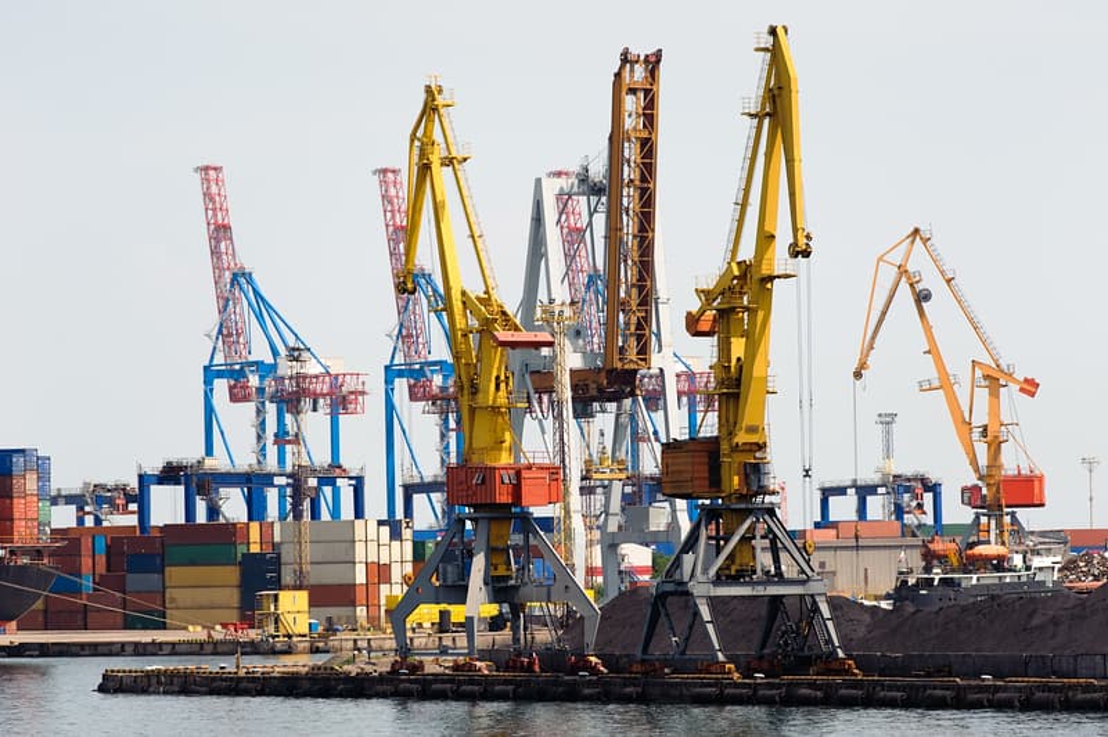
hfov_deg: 10.8
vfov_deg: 7.2
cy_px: 368
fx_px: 5843
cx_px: 554
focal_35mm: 190
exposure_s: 1/2000
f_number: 4
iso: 200
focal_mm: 190
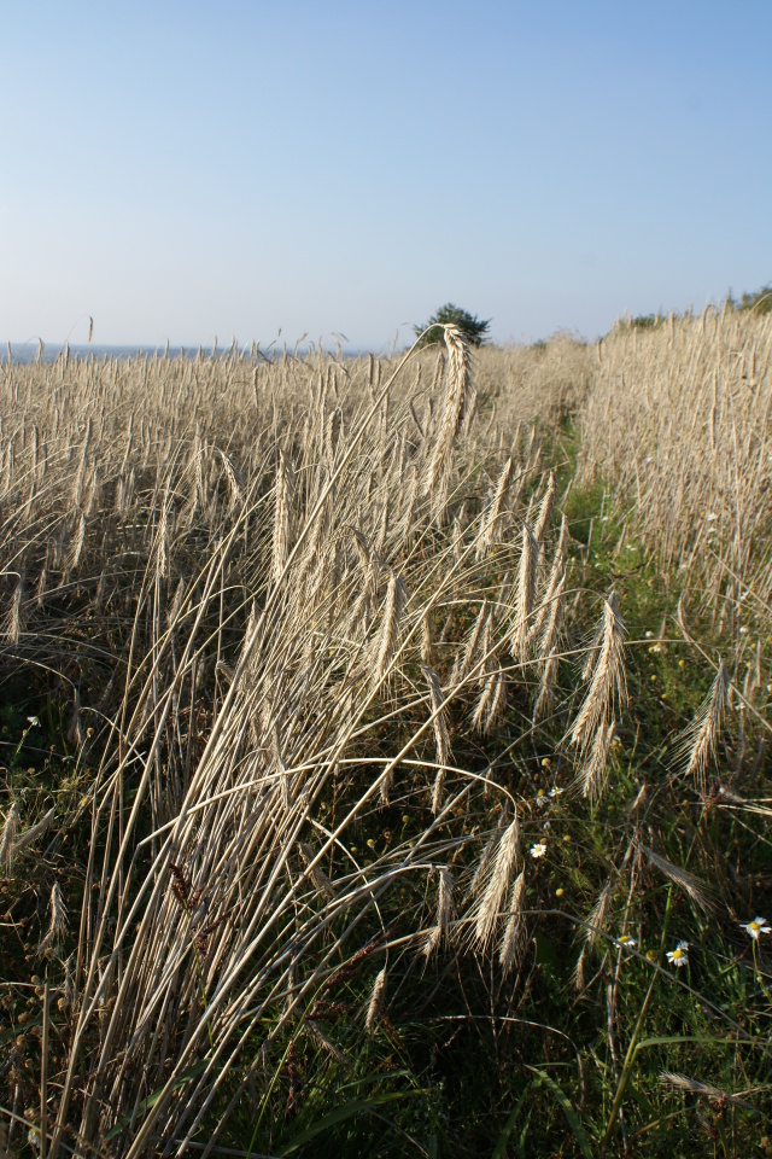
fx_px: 965
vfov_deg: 61.9
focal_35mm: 30
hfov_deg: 43.6
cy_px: 580
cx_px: 386
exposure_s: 1/100
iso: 100
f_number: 11
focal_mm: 20
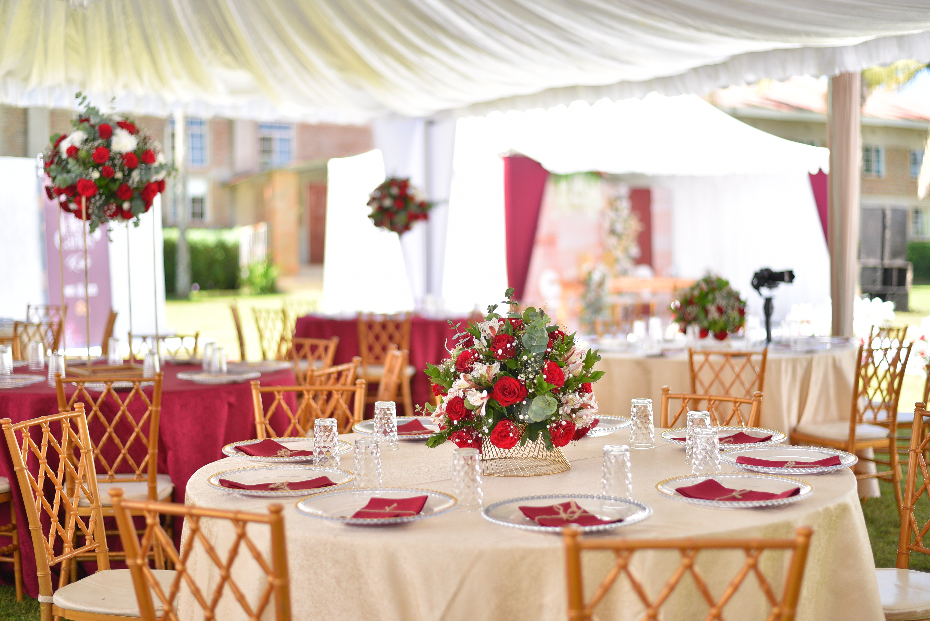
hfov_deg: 38.9
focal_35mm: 51
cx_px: 466
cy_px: 311
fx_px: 1318
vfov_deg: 26.5
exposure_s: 1/800
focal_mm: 50
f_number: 1.8
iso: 160
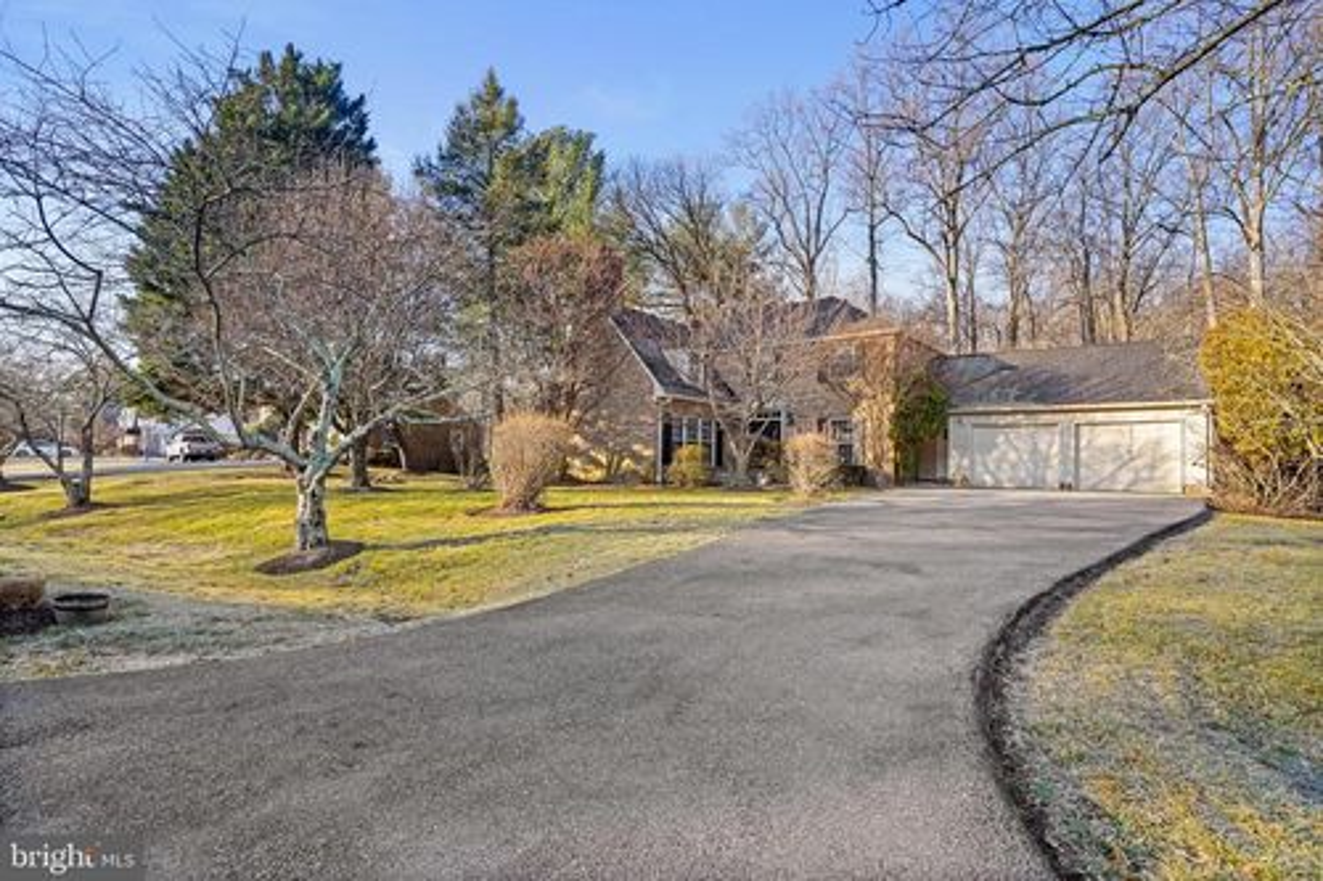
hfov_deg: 93.3
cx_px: 662
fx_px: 625
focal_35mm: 17
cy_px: 440
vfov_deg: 70.4
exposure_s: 1/100
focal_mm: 17
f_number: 5
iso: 500
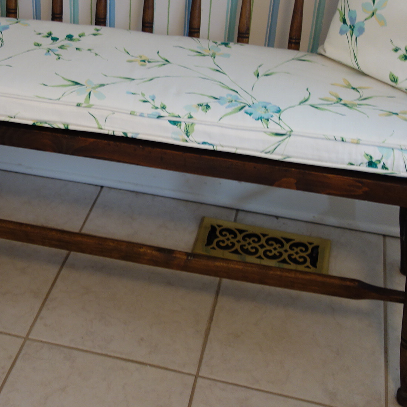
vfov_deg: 28.8
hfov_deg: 28.7
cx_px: 103
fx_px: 785
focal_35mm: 59
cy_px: 122
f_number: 1.8
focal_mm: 10.4
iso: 160
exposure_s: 1/30
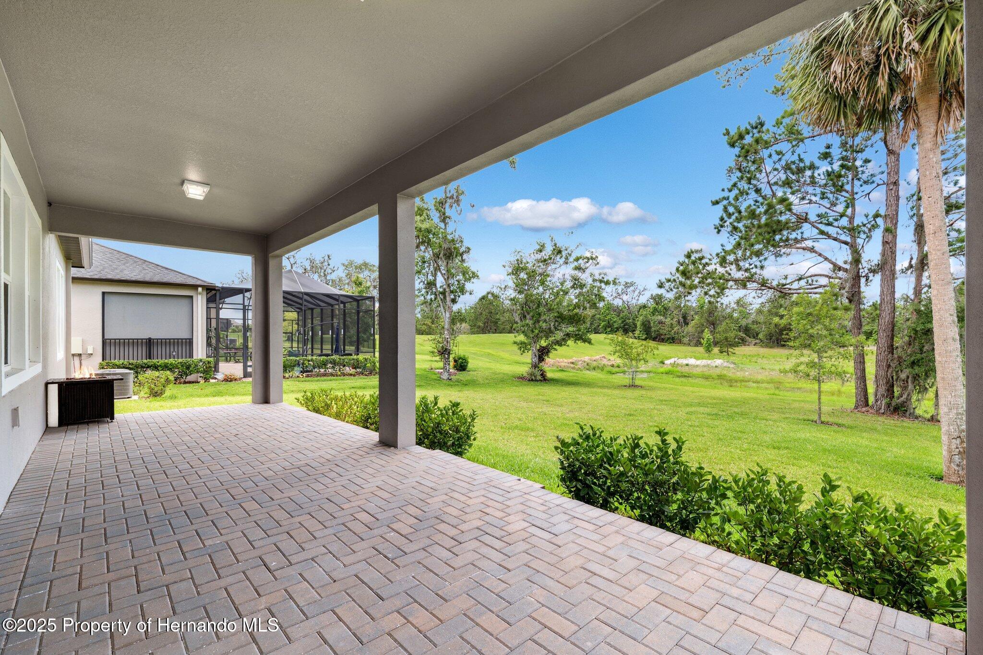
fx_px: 410
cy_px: 328
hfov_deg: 100.4
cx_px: 492
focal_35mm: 15
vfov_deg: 77.3
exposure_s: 1/80
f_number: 8
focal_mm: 15
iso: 100
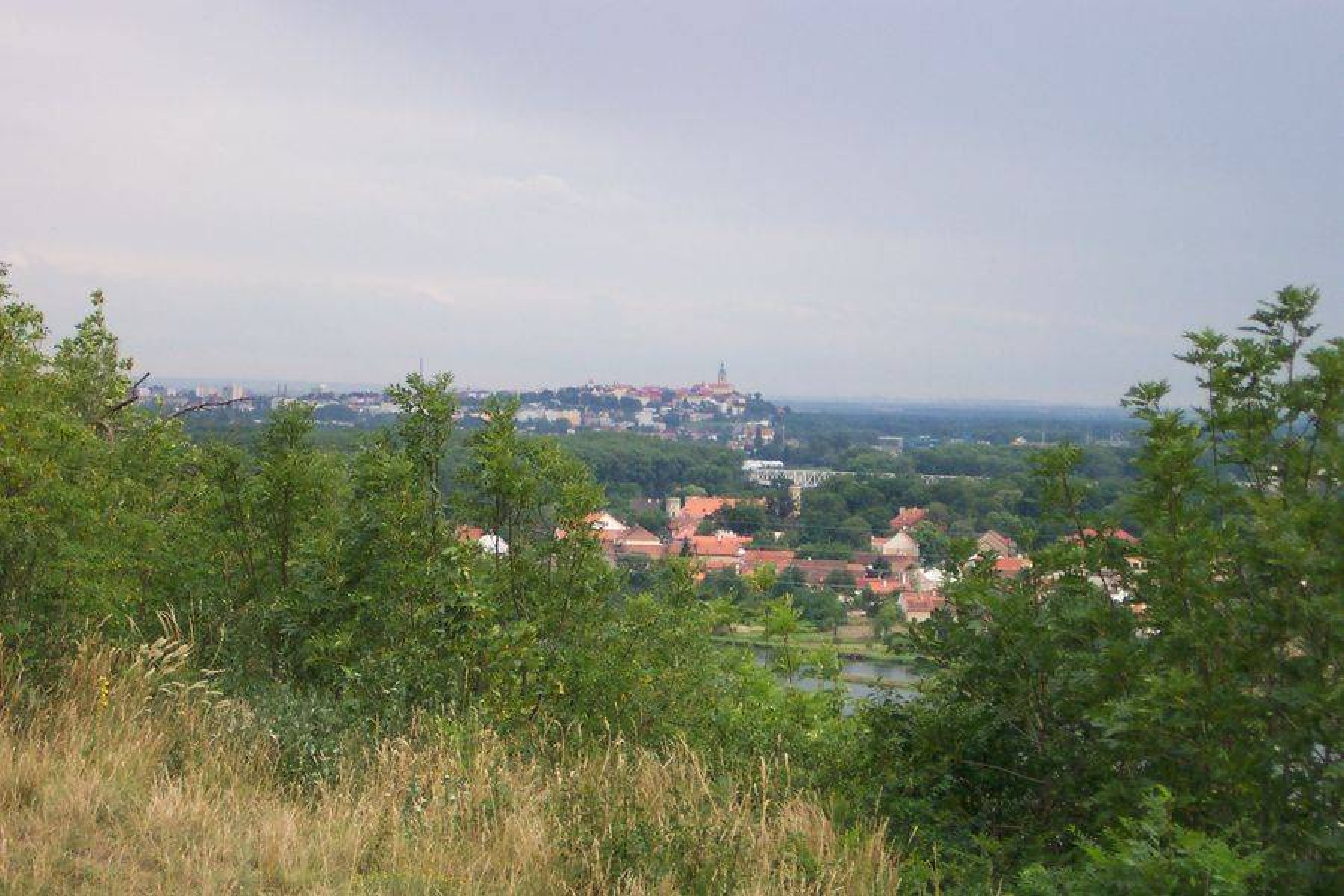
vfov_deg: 12.0
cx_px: 672
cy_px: 448
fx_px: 4256
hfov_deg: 17.9
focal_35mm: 114
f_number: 4.8
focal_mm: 24
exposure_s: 1/125
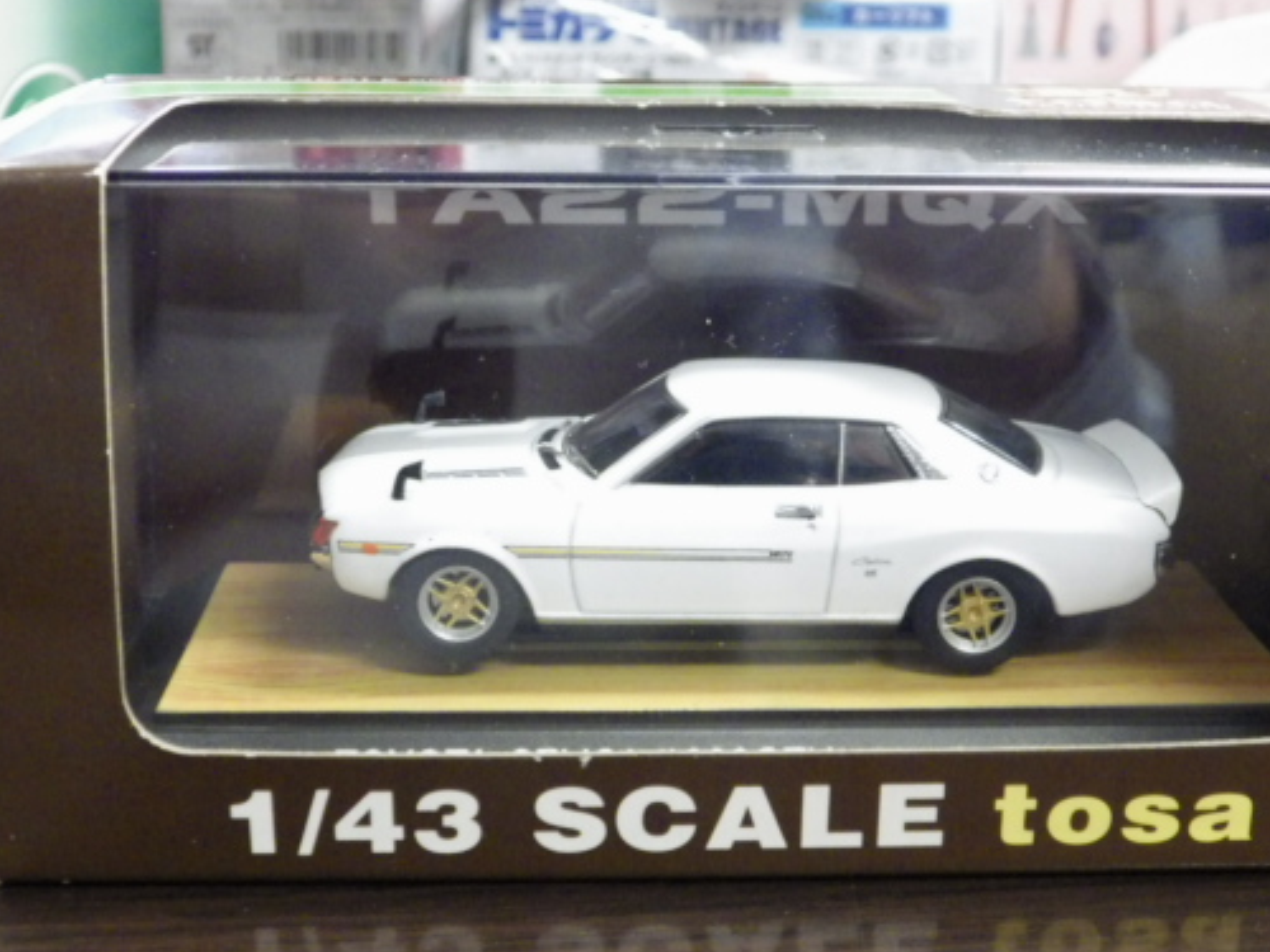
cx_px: 701
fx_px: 2348
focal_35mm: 64
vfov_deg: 22.9
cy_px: 449
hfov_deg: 30.2
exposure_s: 1/25
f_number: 3.8
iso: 1000
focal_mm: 9
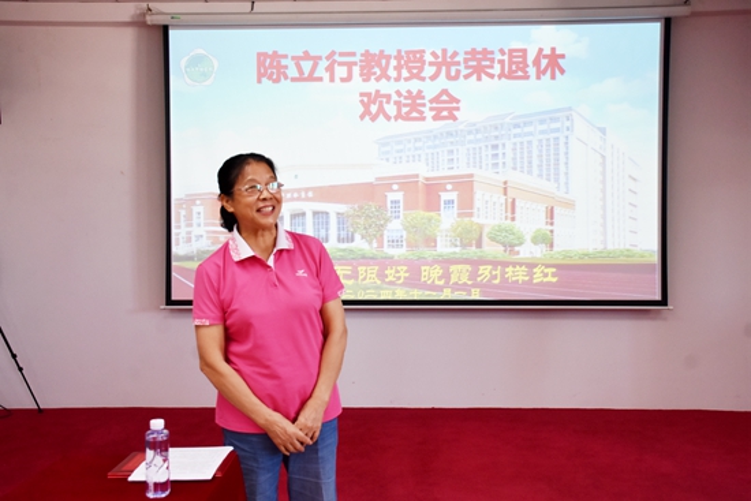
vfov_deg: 34.2
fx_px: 814
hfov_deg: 49.5
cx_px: 376
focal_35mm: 39
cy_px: 250
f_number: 5.6
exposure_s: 1/125
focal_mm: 26
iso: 1000
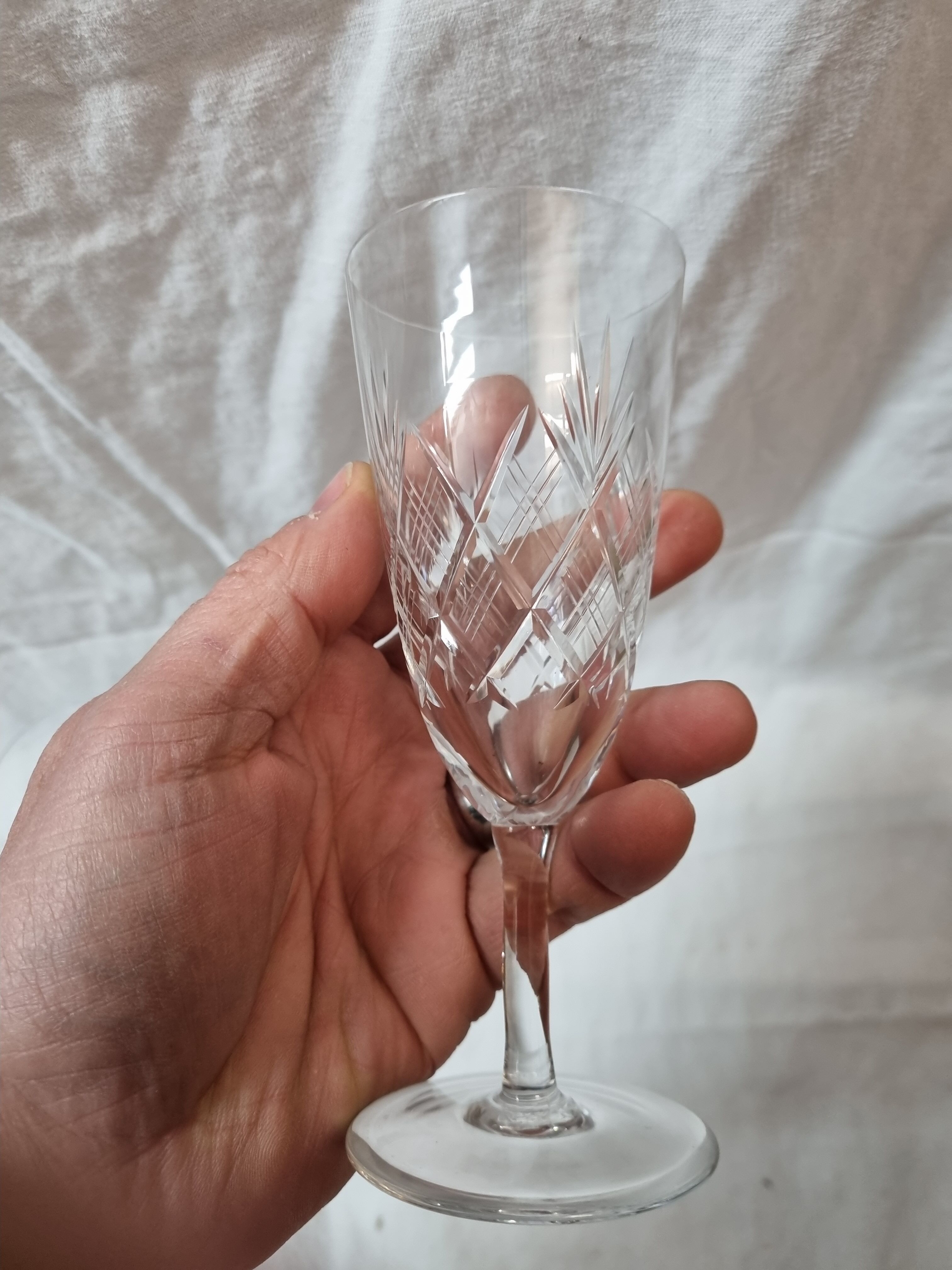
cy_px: 635
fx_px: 953
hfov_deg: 53.1
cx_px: 476
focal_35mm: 26
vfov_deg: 67.3
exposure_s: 1/50
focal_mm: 5.4
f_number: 1.8
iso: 250
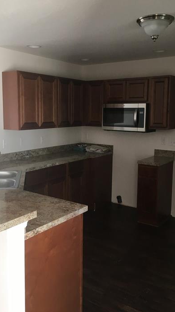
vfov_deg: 56.6
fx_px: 289
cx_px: 81
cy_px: 149
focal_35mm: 35
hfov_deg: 33.7
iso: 50
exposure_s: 1/30
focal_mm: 4.15
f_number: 2.2
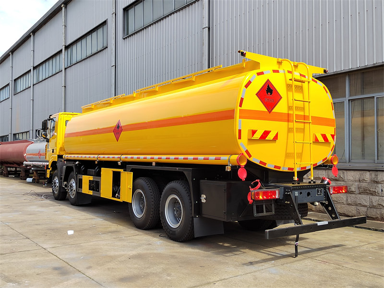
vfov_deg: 41.8
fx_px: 377
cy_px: 144
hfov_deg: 54.0
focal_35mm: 34
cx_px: 192
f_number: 1.9
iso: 344
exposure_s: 1/1364
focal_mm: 5.52
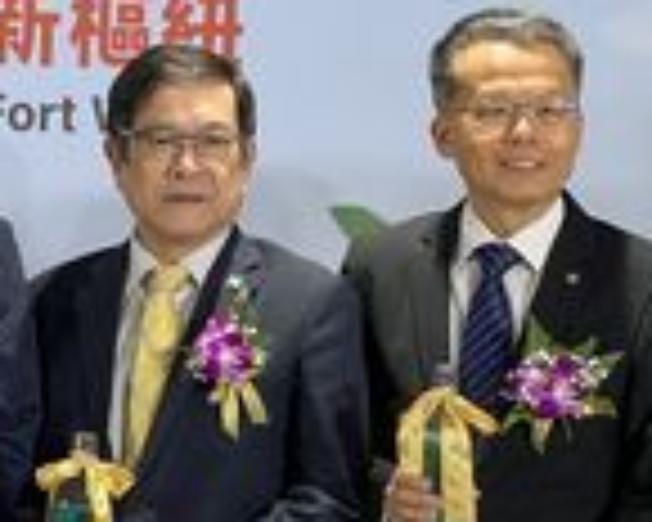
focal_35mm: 207
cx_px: -202
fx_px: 3994
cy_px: 158
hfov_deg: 9.2
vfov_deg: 7.5
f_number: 2.8
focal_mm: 9
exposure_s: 1/120
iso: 160
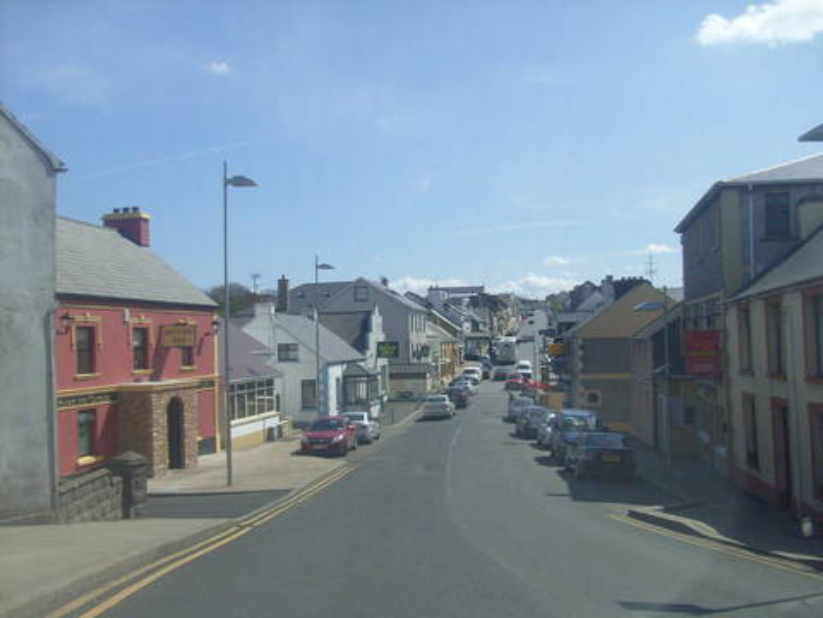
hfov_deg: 52.6
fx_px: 832
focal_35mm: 35
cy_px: 309
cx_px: 412
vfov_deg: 40.7
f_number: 7.1
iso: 80
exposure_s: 1/350
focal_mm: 5.8
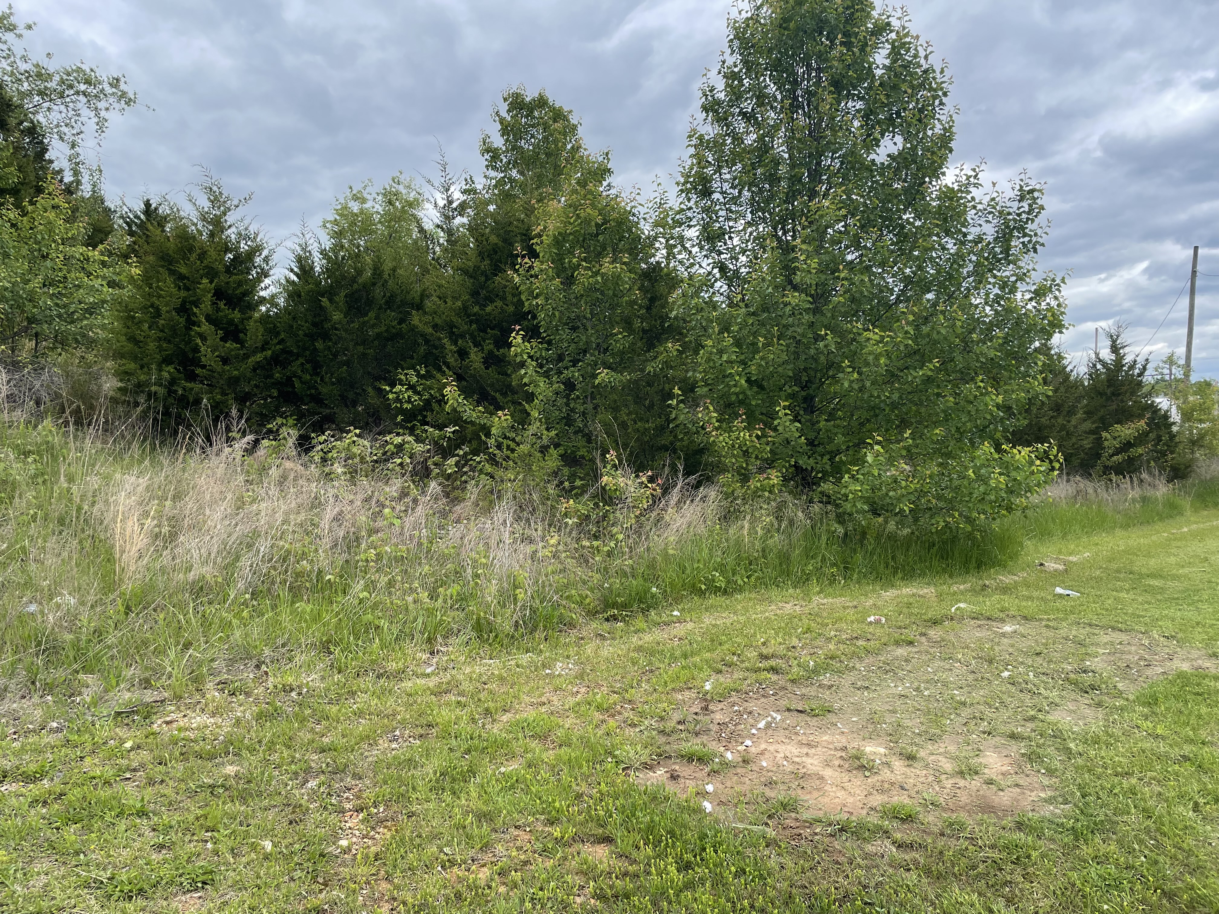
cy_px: 457
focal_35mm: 26
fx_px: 916
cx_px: 610
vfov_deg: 53.1
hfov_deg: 67.3
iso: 32
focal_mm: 4.2
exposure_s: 1/1043
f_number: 1.6
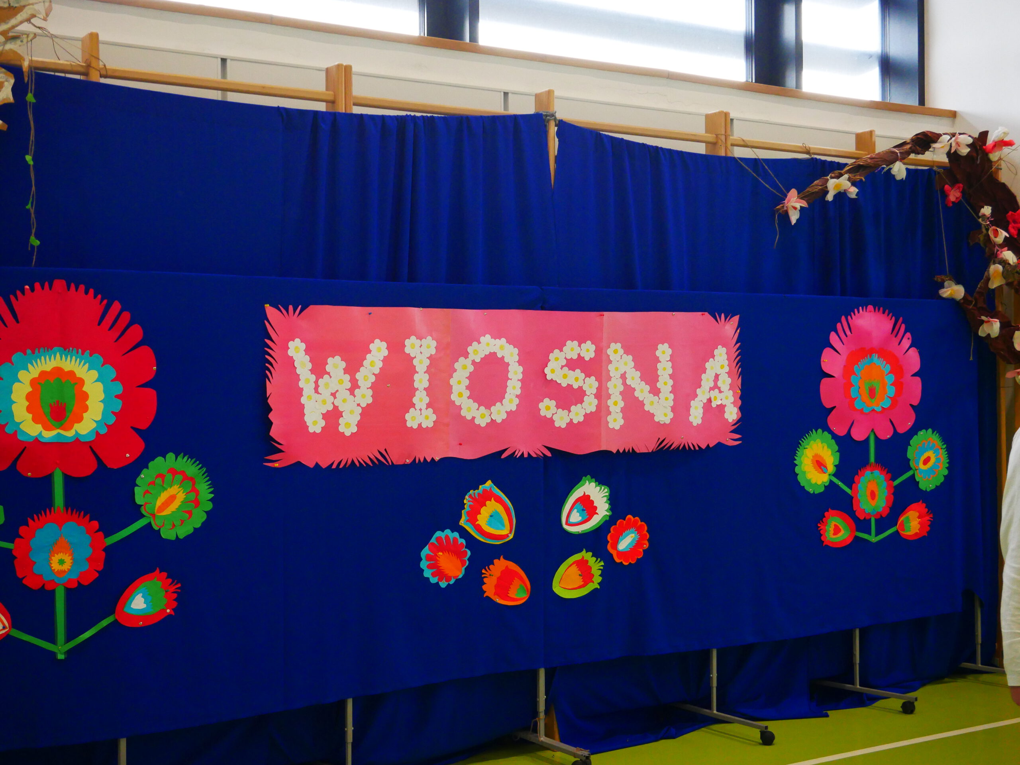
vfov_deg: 29.1
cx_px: 510
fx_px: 1473
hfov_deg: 38.2
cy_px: 382
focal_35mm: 50
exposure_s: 1/125
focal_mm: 25
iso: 1600
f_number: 5
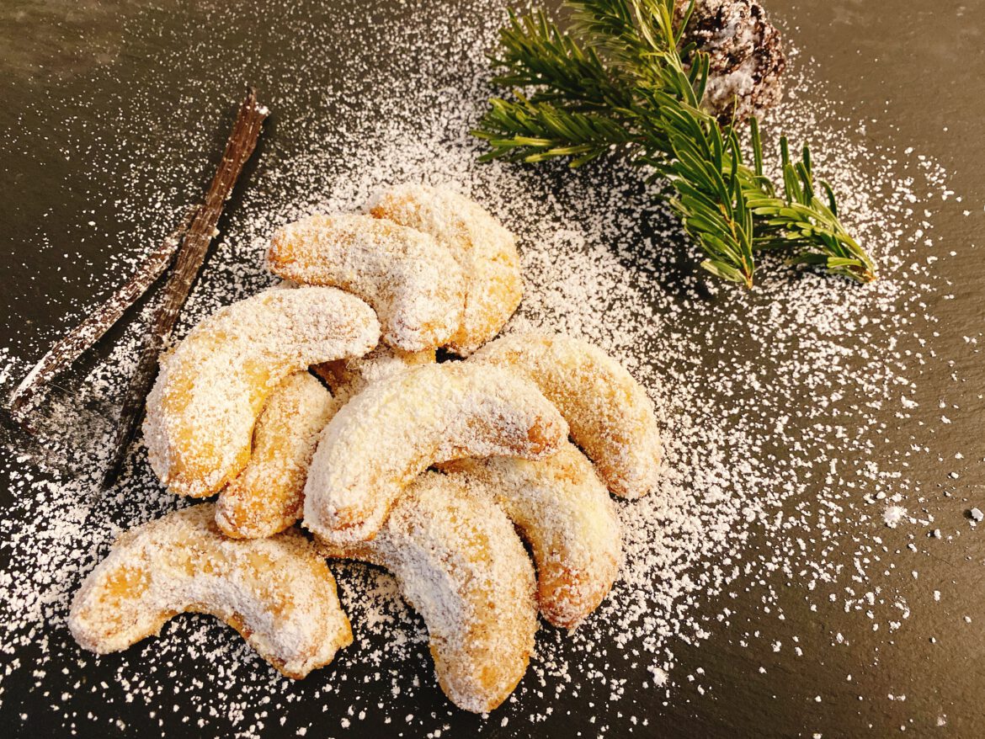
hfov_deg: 67.3
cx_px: 492
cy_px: 370
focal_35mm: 26
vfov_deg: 53.1
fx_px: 740
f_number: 1.8
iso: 400
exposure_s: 1/33
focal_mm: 4.25
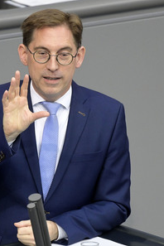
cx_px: 51
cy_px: 123
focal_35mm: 623
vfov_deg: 3.3
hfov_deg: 2.2
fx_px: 4257
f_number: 5.6
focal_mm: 410
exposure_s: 1/400
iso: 8000
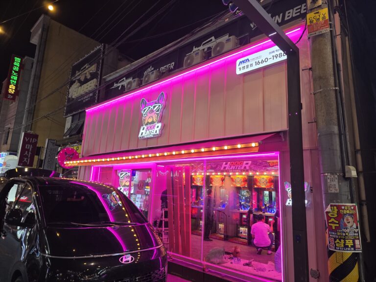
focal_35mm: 23
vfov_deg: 58.9
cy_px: 141
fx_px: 250
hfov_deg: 73.9
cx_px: 188
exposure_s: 1/120
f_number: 1.7
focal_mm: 6.3
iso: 125
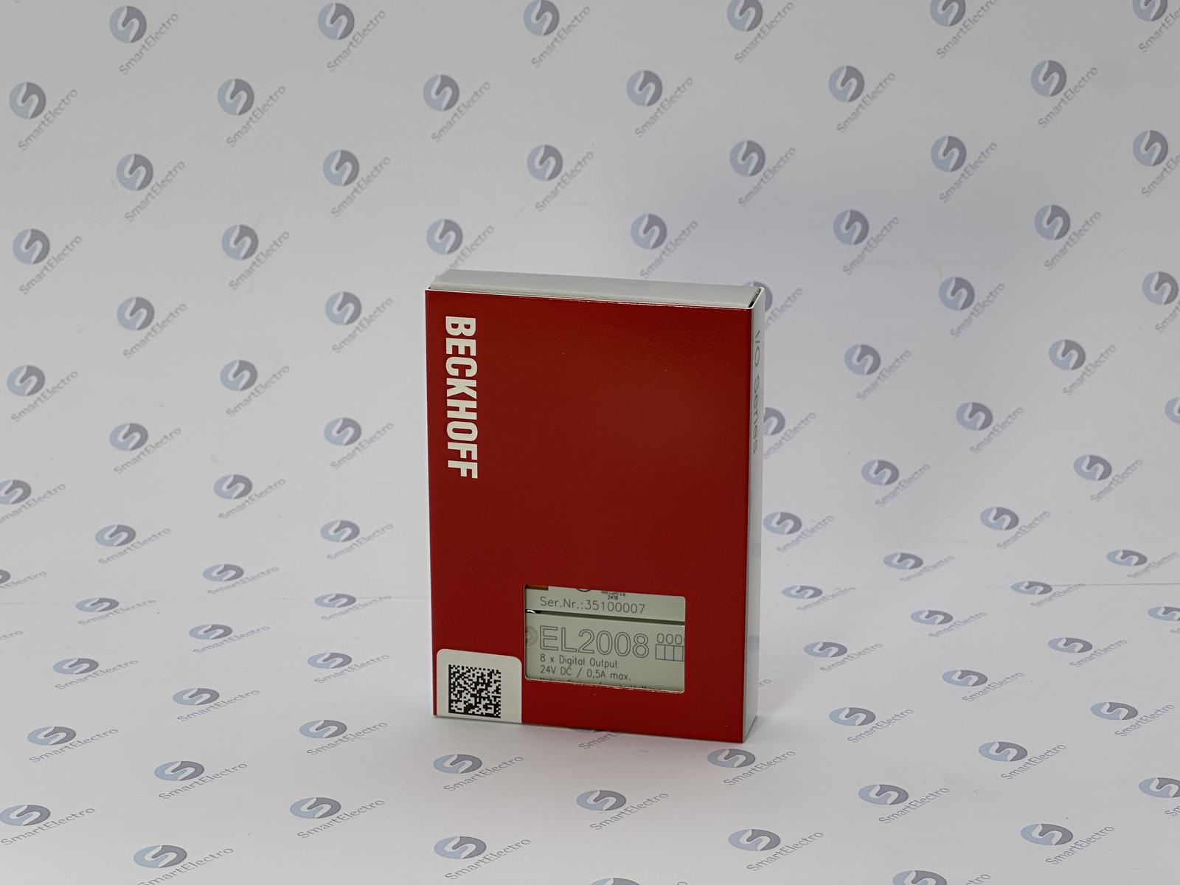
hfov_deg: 25.3
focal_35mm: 77
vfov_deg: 19.1
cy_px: 442
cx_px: 590
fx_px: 2625
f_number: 2.8
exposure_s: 1/306
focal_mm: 9
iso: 32
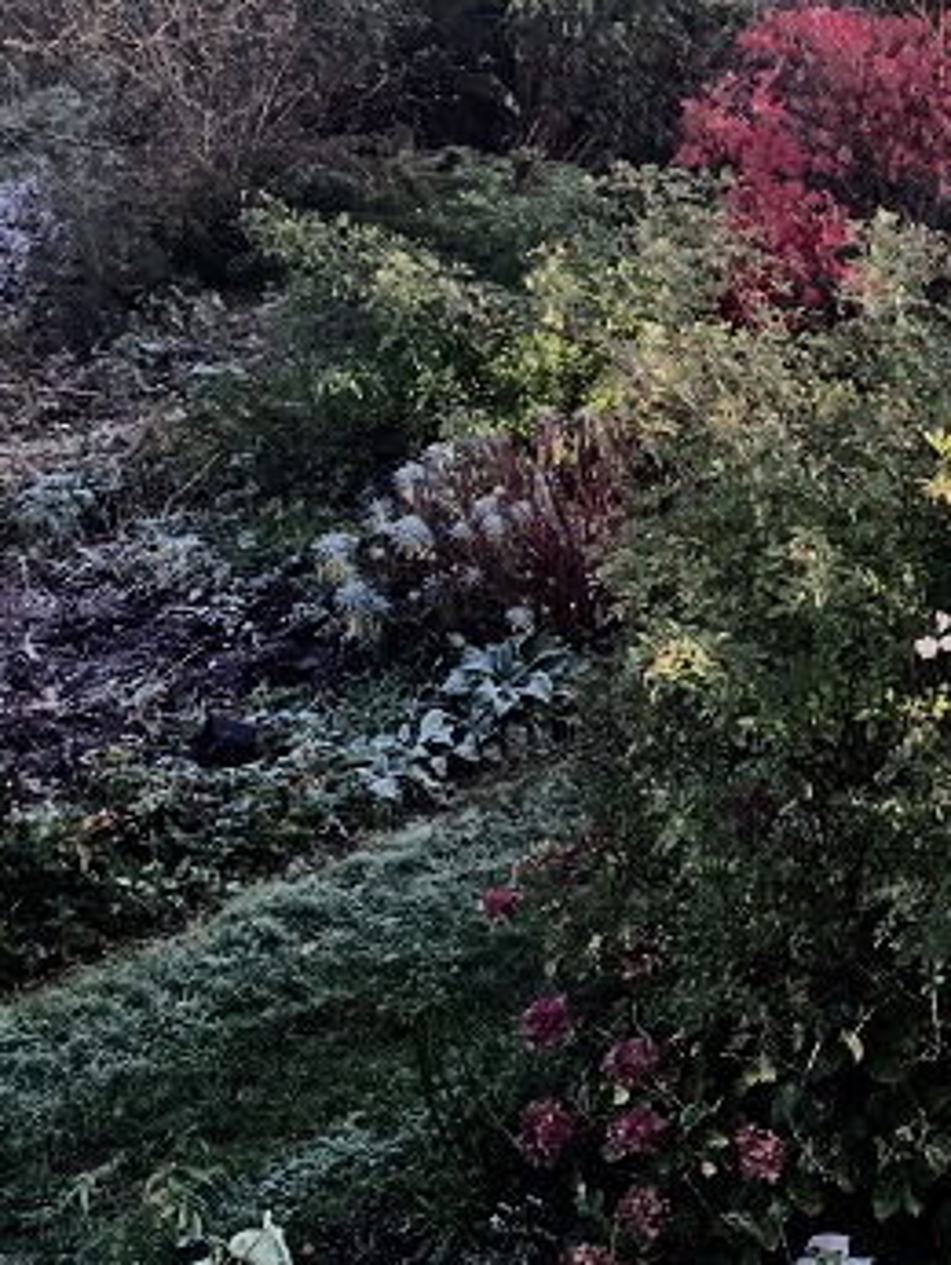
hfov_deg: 20.7
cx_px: 1090
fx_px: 2451
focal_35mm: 67
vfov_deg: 28.9
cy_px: 662
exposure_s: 1/100
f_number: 2.2
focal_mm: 4.15
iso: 40
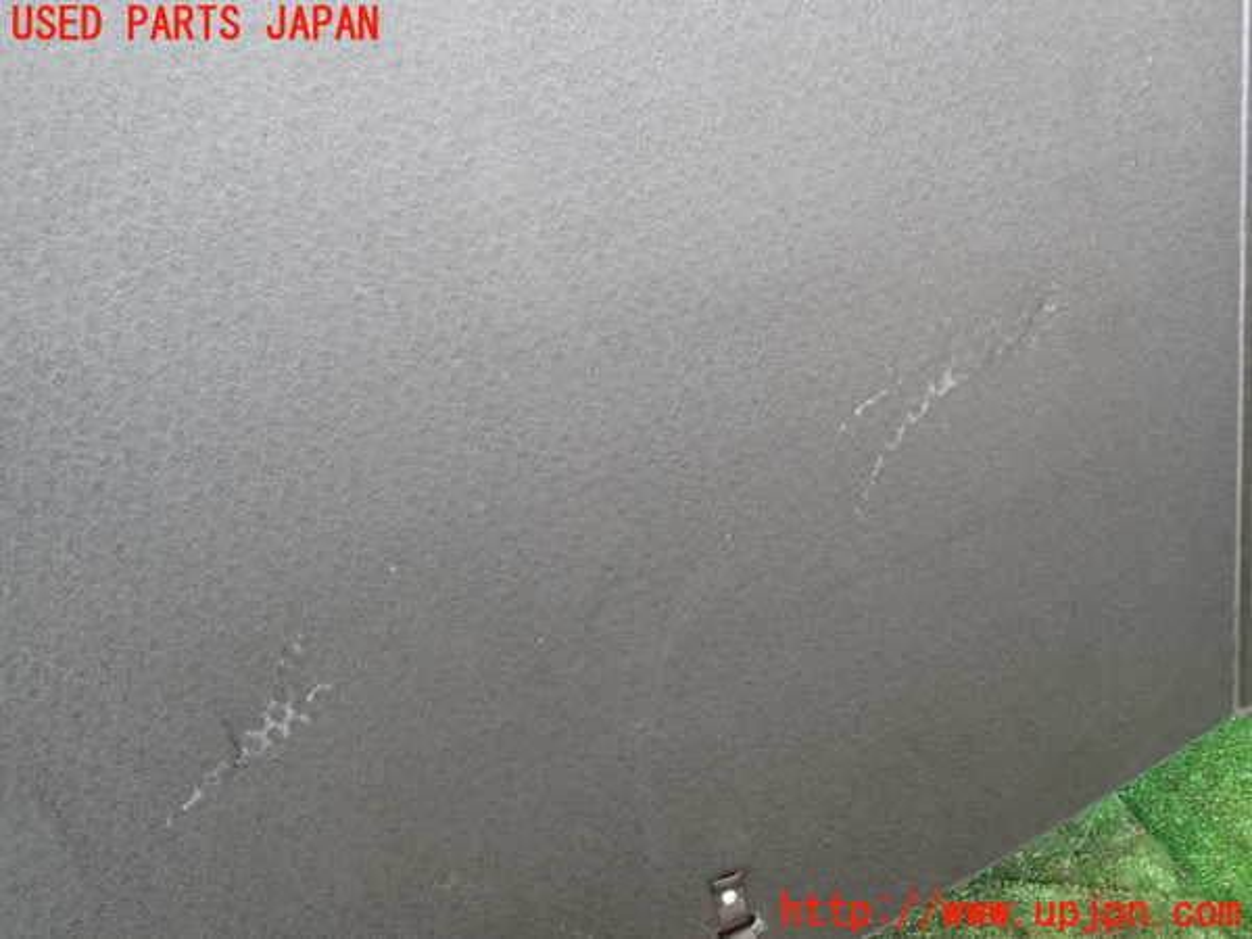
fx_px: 1085
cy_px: 470
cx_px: 626
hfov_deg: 60.0
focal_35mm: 30
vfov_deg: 46.8
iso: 200
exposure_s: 1/30
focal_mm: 5.4
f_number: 2.3
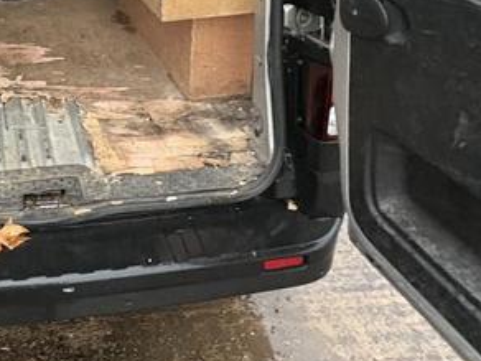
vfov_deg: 28.4
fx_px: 597
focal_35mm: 43
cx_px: 20
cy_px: -91
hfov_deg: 39.6
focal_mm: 2.22
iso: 500
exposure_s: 1/60
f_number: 2.2
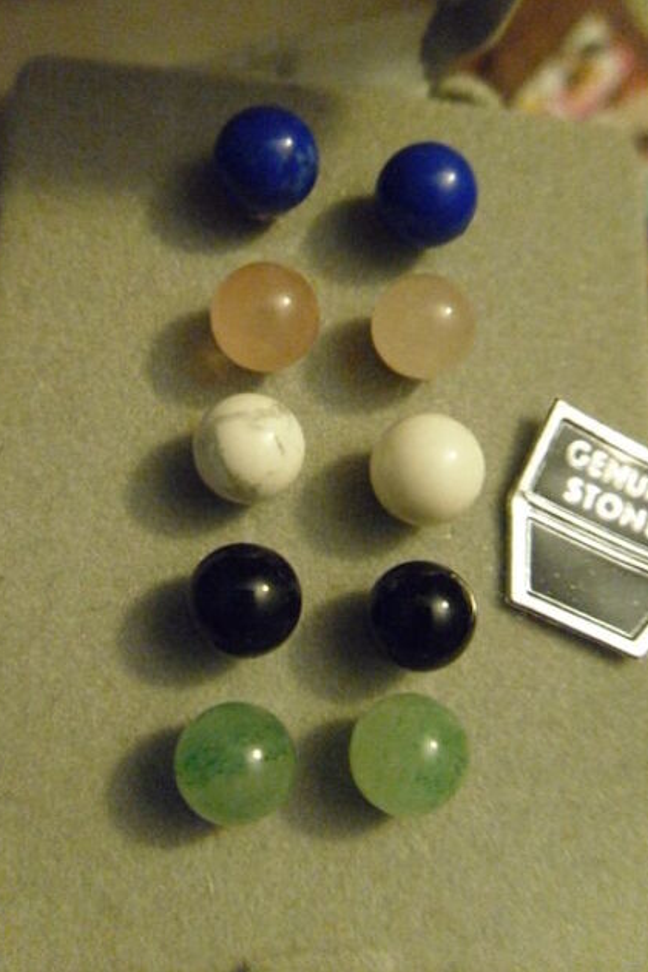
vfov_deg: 51.9
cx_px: 301
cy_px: 492
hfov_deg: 35.9
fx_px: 999
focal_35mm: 37
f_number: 3.5
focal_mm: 6.3
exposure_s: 1/10
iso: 800
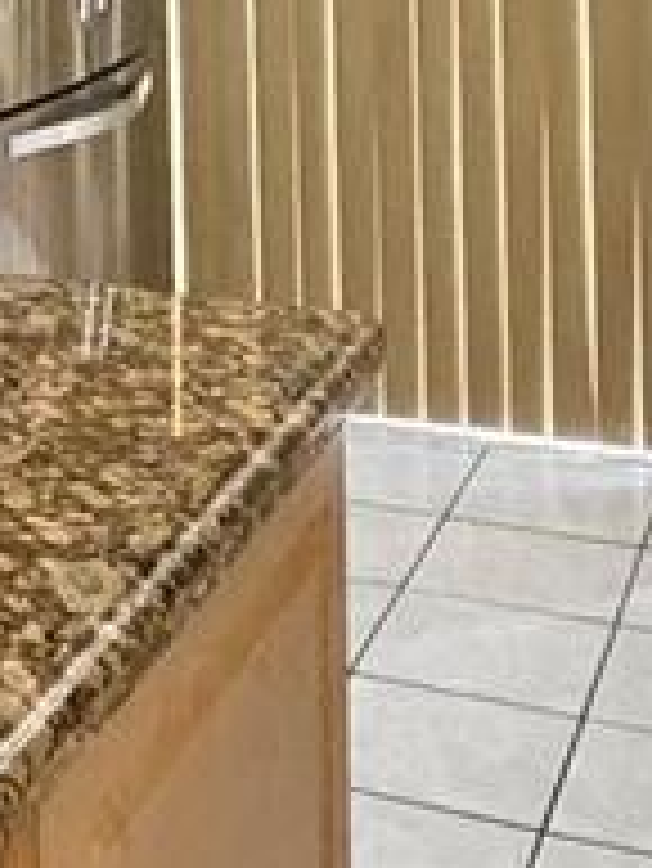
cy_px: -265
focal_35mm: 87
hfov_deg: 16.4
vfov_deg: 20.5
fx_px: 2182
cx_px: -108
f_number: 2.2
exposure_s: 1/60
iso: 1250
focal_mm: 2.22
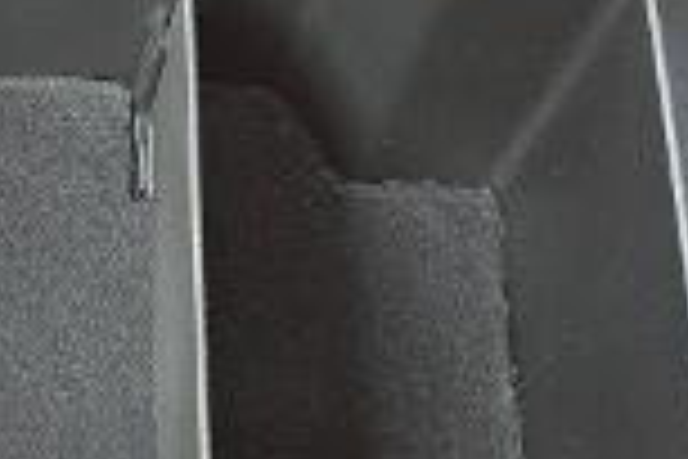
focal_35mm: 100
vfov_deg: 13.7
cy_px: 248
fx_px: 1911
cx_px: -229
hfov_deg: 18.8
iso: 160
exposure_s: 1/120
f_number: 1.7
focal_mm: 6.3
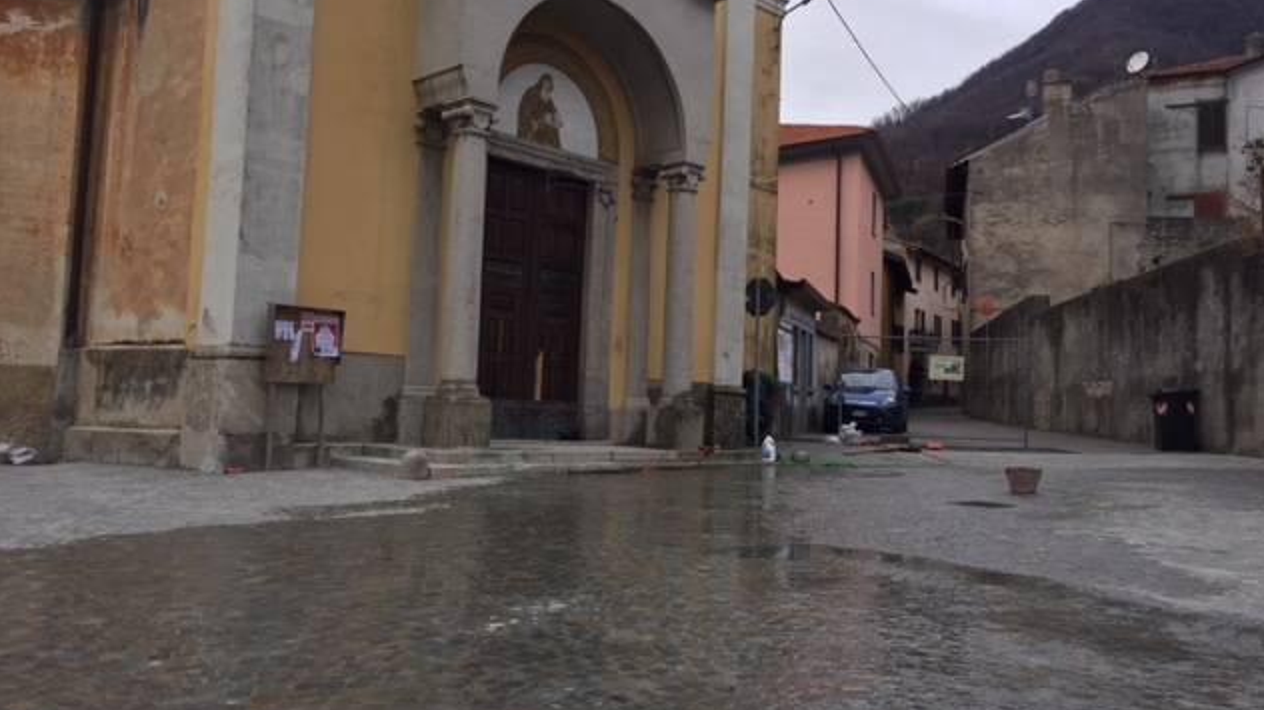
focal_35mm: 32
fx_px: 1072
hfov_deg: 61.0
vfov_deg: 36.6
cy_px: 320
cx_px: 634
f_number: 2.2
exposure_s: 1/100
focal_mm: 4.15
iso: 32
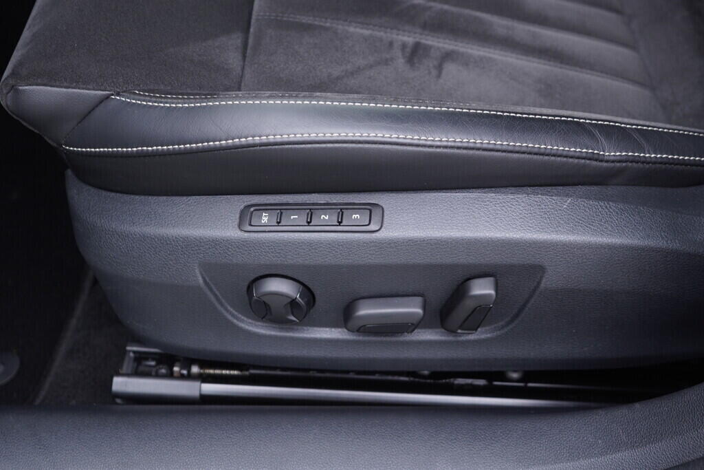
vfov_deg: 36.9
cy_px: 235
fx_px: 704
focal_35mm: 36
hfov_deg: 53.1
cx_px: 352
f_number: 2.8
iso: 250
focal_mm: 24
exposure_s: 1/40
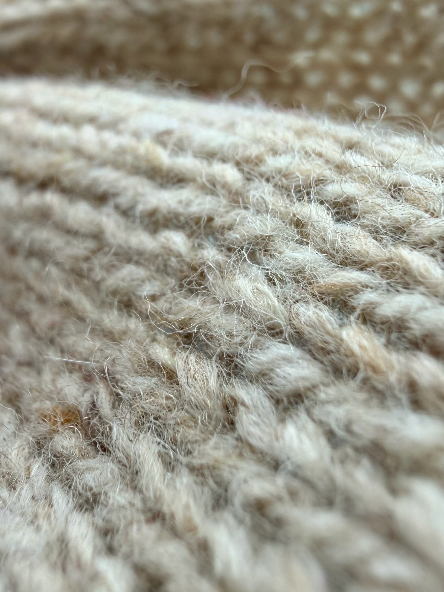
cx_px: 222
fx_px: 410
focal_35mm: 24
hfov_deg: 56.8
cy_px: 296
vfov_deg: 71.6
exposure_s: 1/174
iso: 40
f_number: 2.2
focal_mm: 2.22
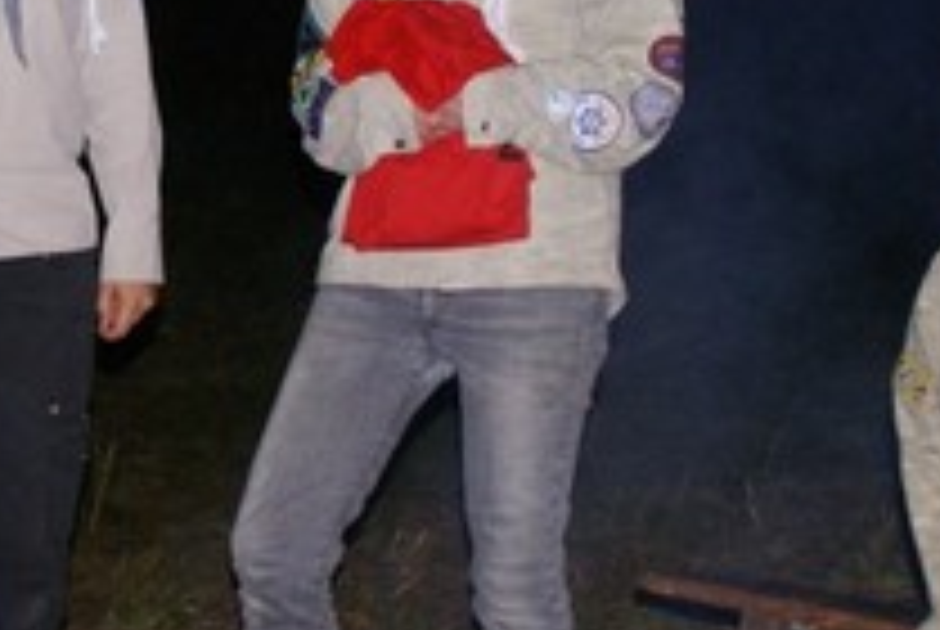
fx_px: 3608
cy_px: 153
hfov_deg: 14.7
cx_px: 72
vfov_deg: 10.0
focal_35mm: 138
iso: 400
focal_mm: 30
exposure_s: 1/60
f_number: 5
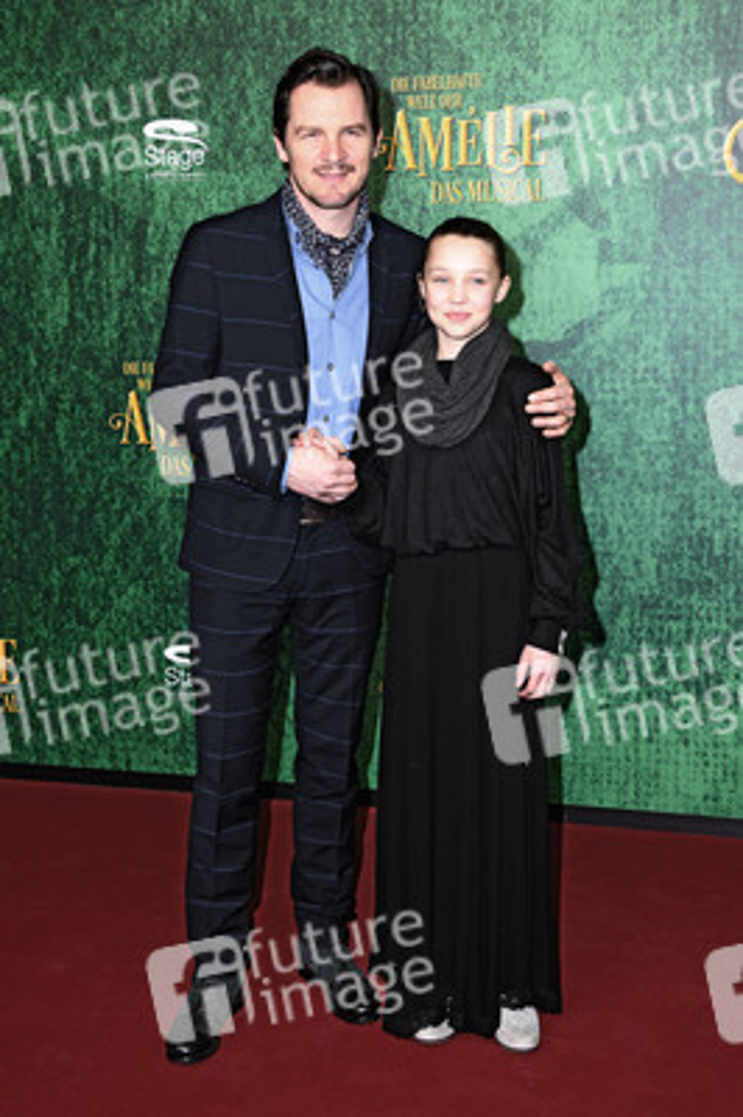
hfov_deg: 33.3
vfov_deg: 48.5
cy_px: 558
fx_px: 1240
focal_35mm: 40
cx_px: 372
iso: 200
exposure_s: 1/160
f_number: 6.3
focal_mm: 40
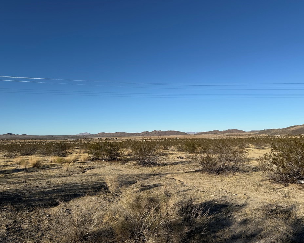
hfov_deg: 66.0
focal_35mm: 26
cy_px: 124
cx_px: 162
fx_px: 234
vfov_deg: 54.9
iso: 80
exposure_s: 1/8130
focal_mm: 6.76
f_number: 1.78
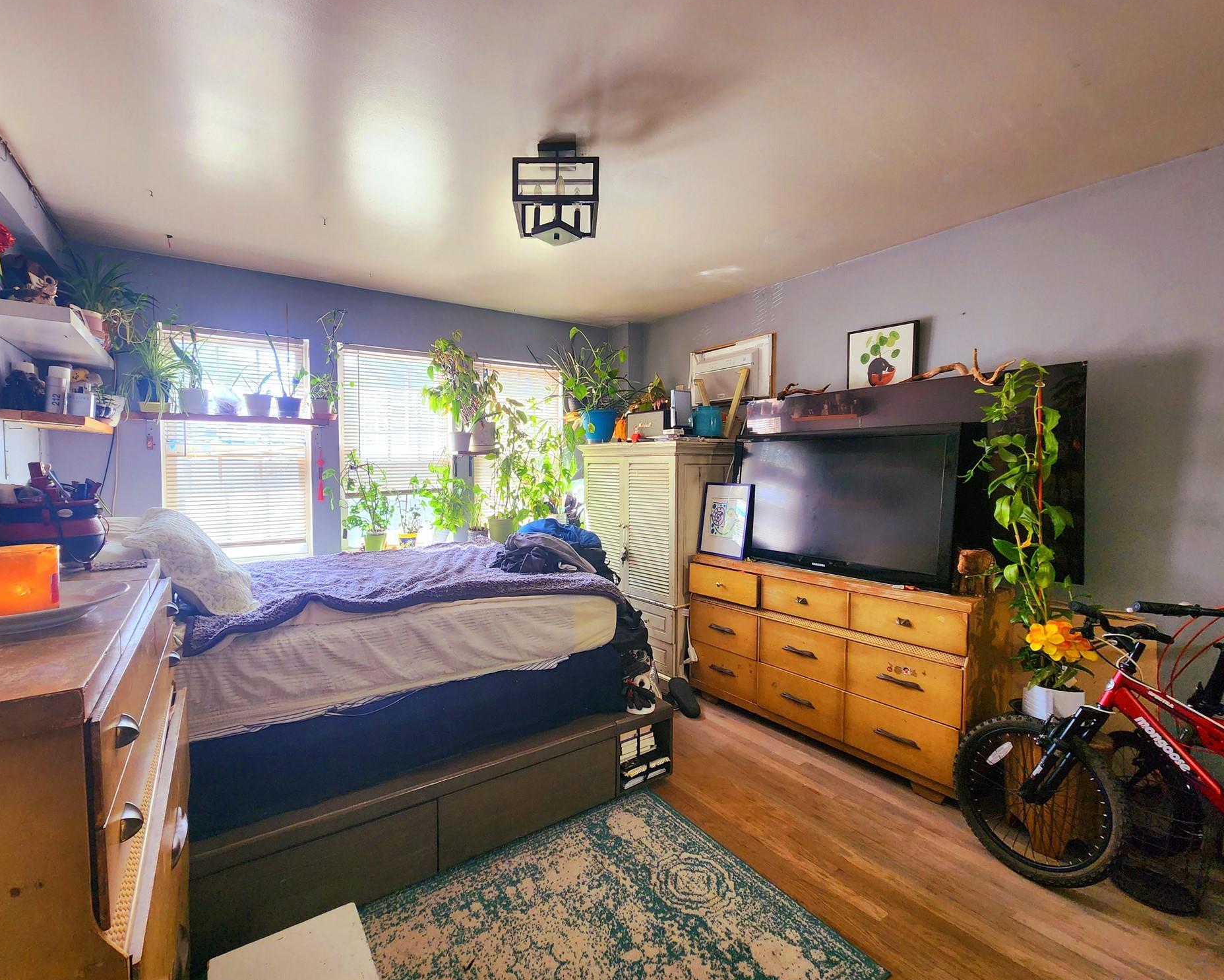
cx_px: 570
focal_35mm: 14
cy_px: 498
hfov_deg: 100.5
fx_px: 507
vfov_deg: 88.0
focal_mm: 2.2
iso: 200
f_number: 2.2
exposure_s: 1/60.2
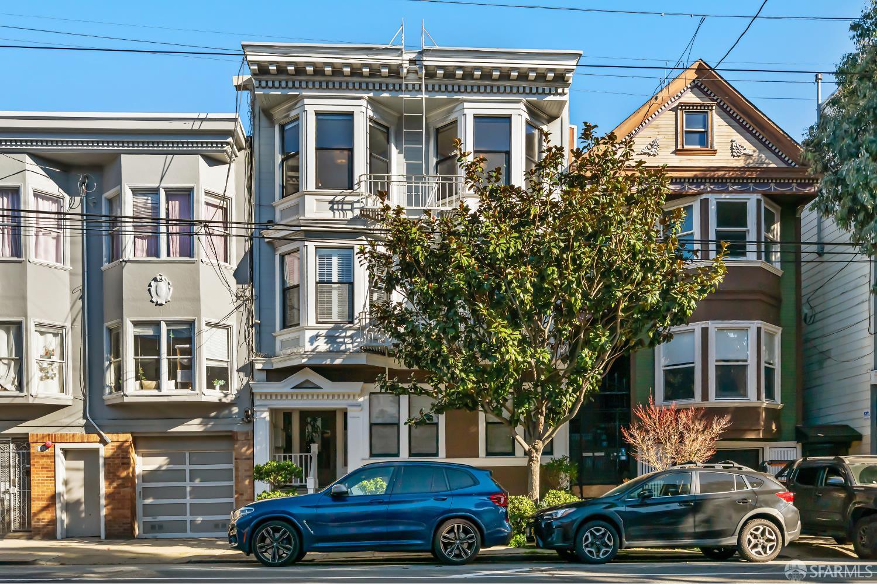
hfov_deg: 61.9
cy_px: 292
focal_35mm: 30
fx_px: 731
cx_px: 438
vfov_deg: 43.6
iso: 400
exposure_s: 1/2500
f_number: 5.6
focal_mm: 20
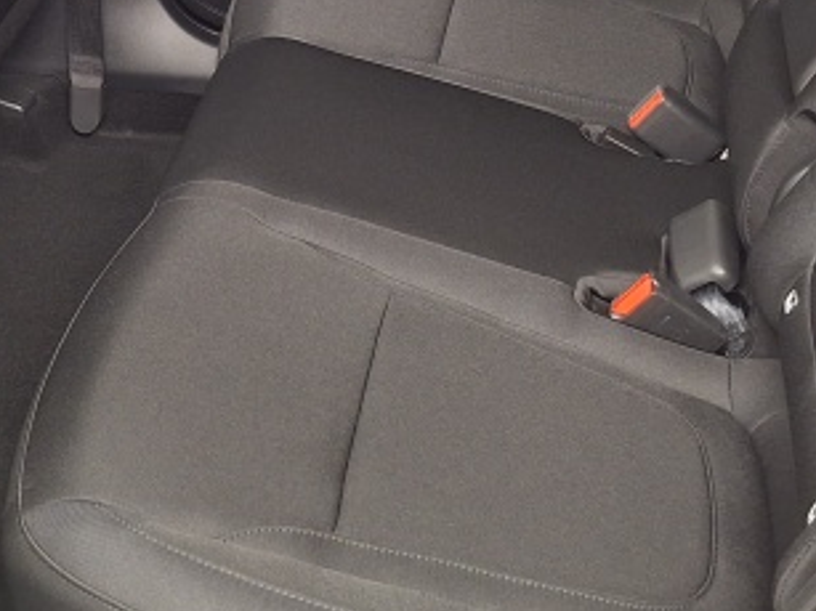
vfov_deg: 17.4
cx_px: 215
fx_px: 1956
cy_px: 1
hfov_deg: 23.4
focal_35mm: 83
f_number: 1.8
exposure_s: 1/25
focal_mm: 4.69
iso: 250
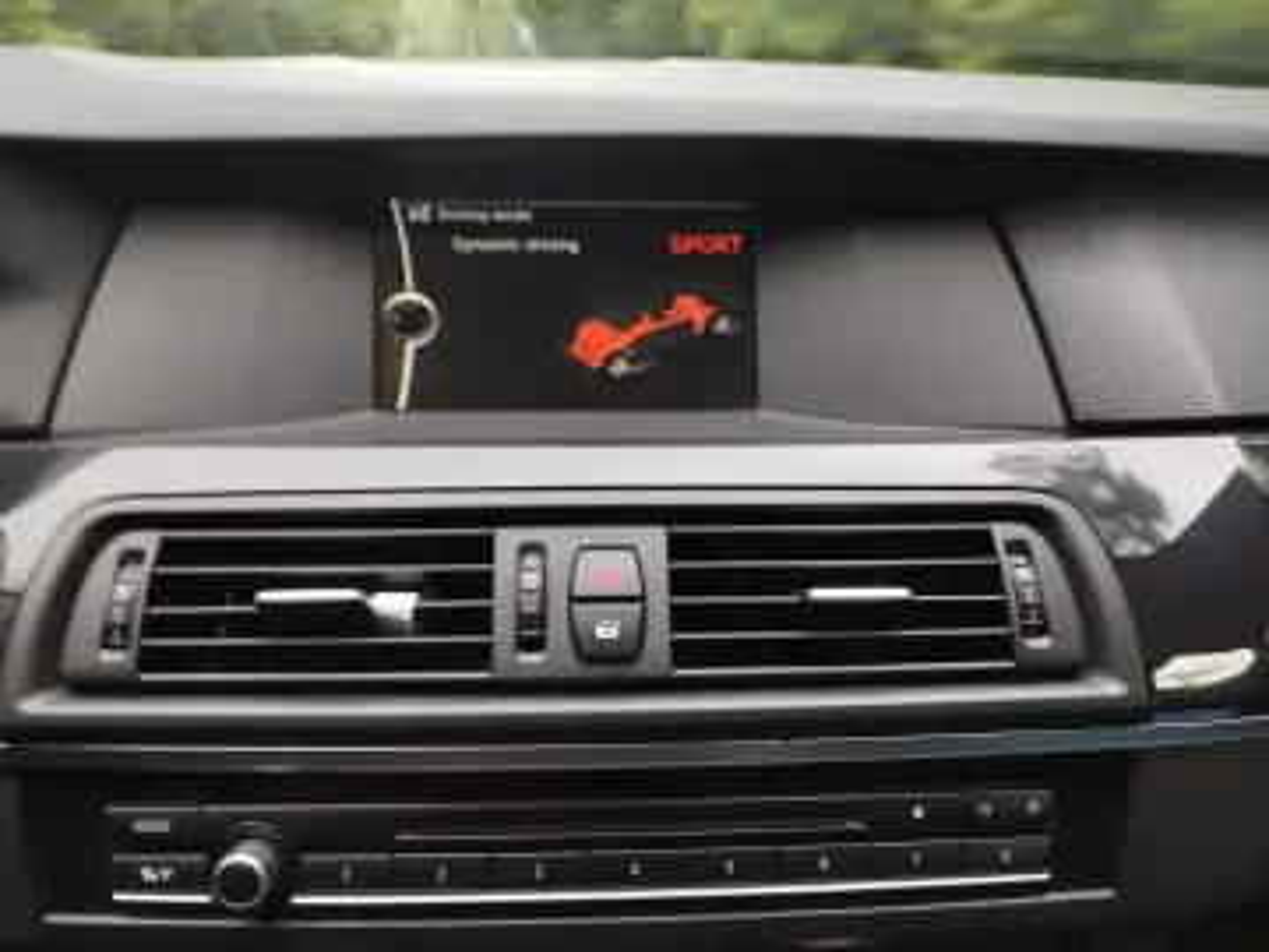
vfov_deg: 56.8
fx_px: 880
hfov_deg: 71.6
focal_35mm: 24
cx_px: 634
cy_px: 476
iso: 330
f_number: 1.89
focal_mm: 5.89
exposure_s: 1/33.3
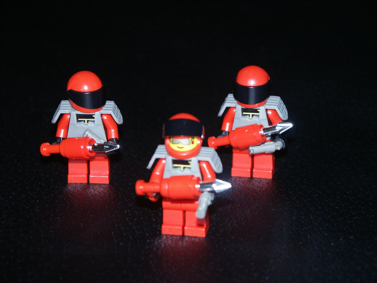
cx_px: 188
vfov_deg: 10.4
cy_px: 142
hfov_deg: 13.8
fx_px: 1557
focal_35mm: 143
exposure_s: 1/125
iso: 200
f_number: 3.5
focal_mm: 36.28
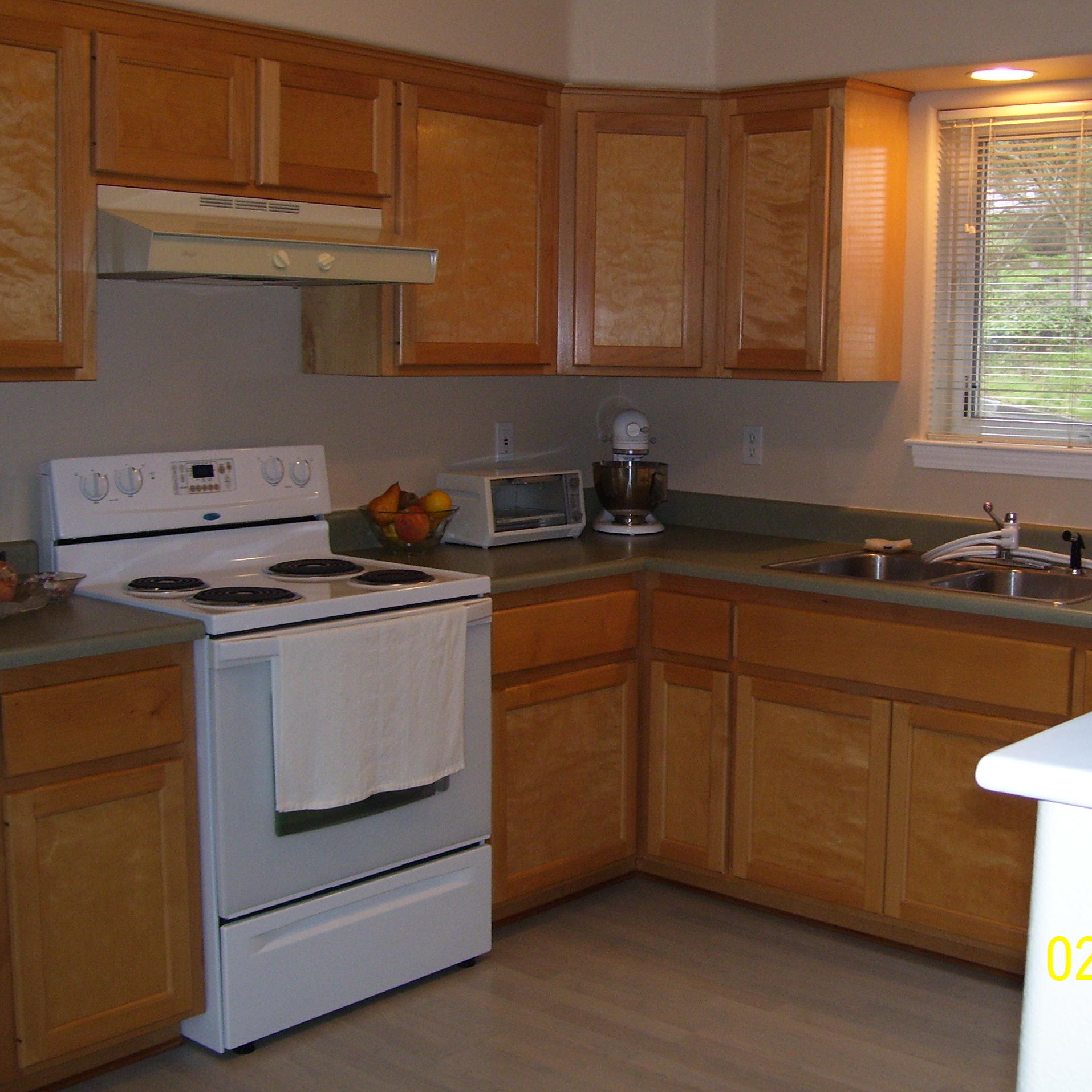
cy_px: 543
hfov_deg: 38.1
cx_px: 670
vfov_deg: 38.3
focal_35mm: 44
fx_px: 1570
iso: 125
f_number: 2.7
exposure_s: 1/60
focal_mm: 6
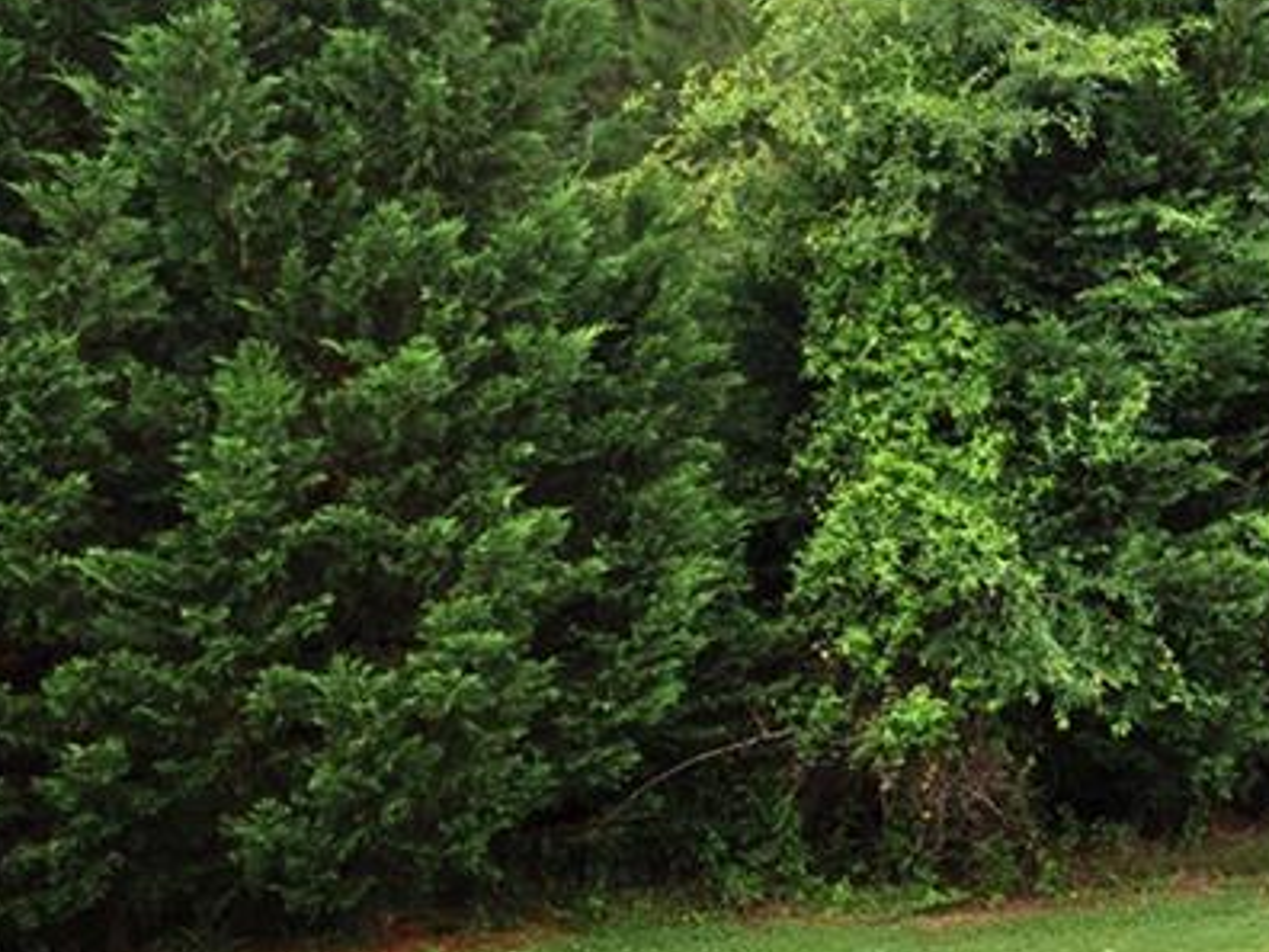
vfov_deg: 21.9
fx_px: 2456
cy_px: 425
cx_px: 1311
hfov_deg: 27.1
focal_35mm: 67
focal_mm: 18
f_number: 7.1
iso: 200
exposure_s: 1/200
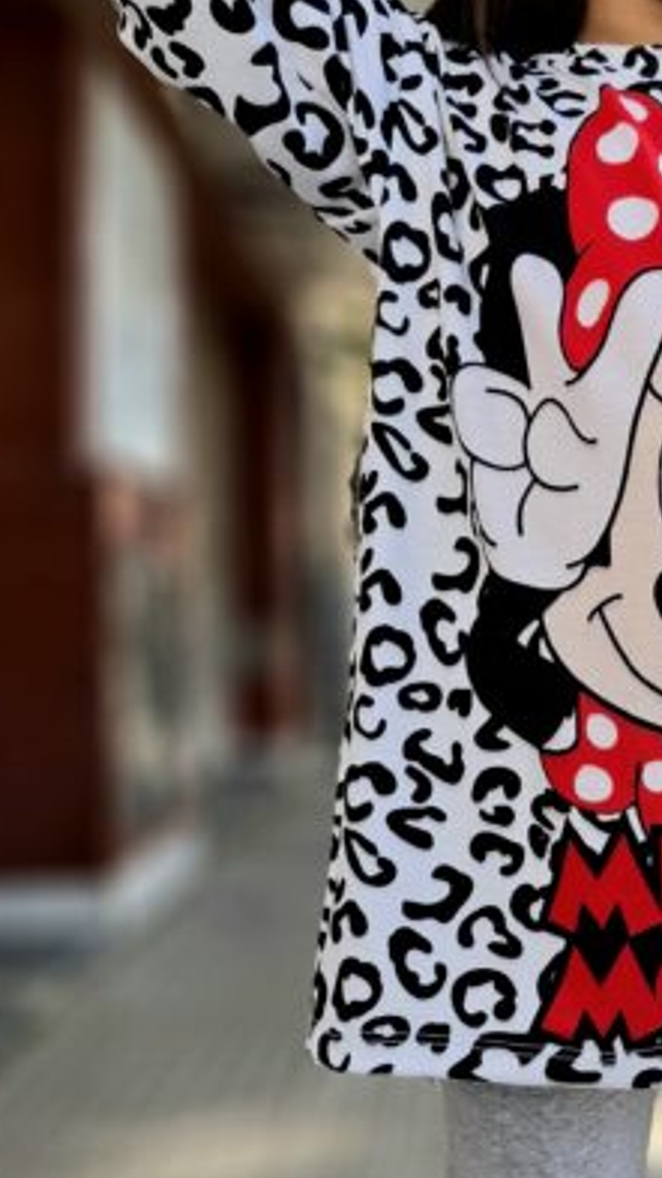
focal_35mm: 51
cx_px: 854
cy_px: 665
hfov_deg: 21.3
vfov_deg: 40.5
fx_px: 1592
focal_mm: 5.54
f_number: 1.8
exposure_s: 1/833
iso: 50
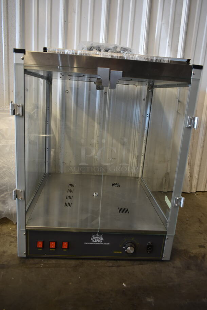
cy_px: 155
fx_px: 233
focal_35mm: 27
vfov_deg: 67.3
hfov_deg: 48.0
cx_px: 104
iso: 500
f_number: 3.5
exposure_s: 1/30
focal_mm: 18
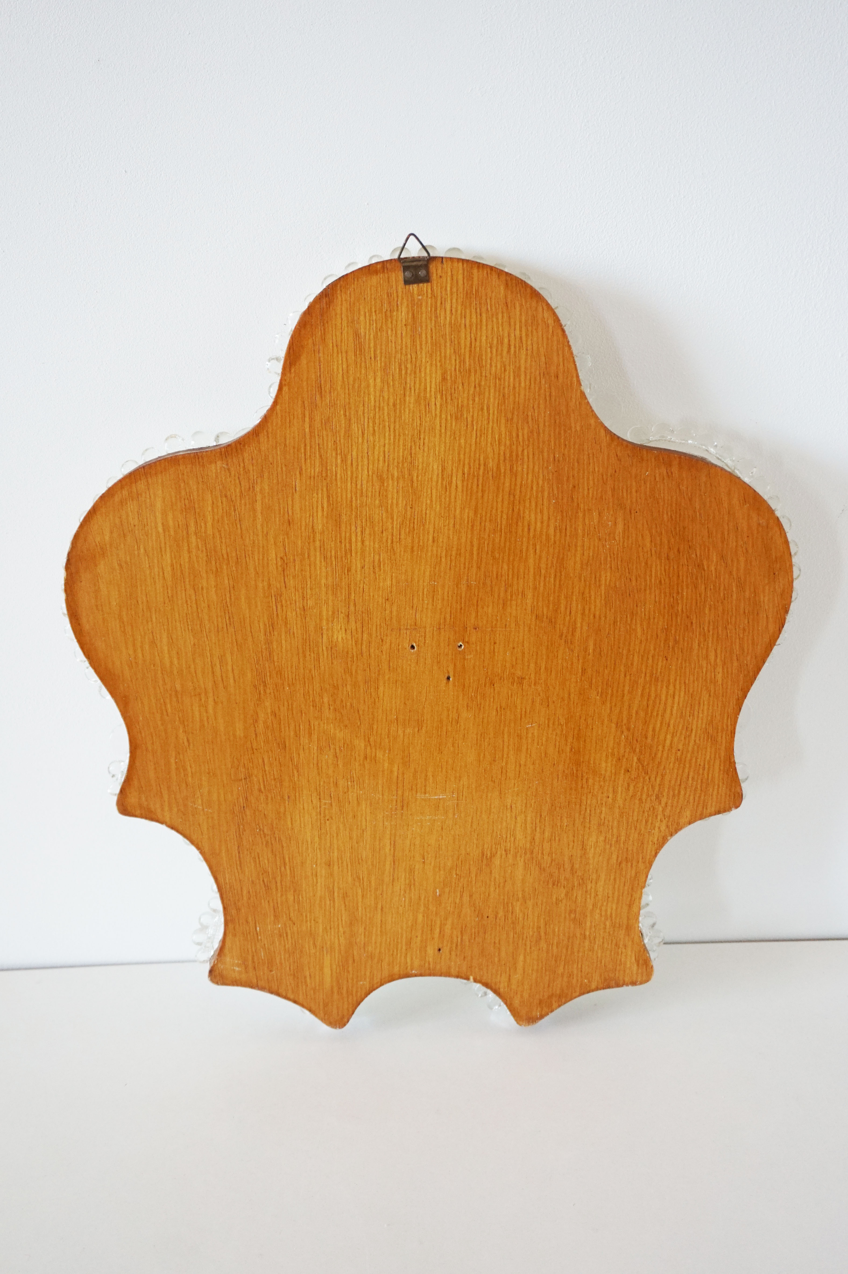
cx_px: 424
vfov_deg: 51.3
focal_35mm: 38
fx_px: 1326
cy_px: 637
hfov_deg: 35.5
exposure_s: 1/160
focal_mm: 25
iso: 640
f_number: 4.5
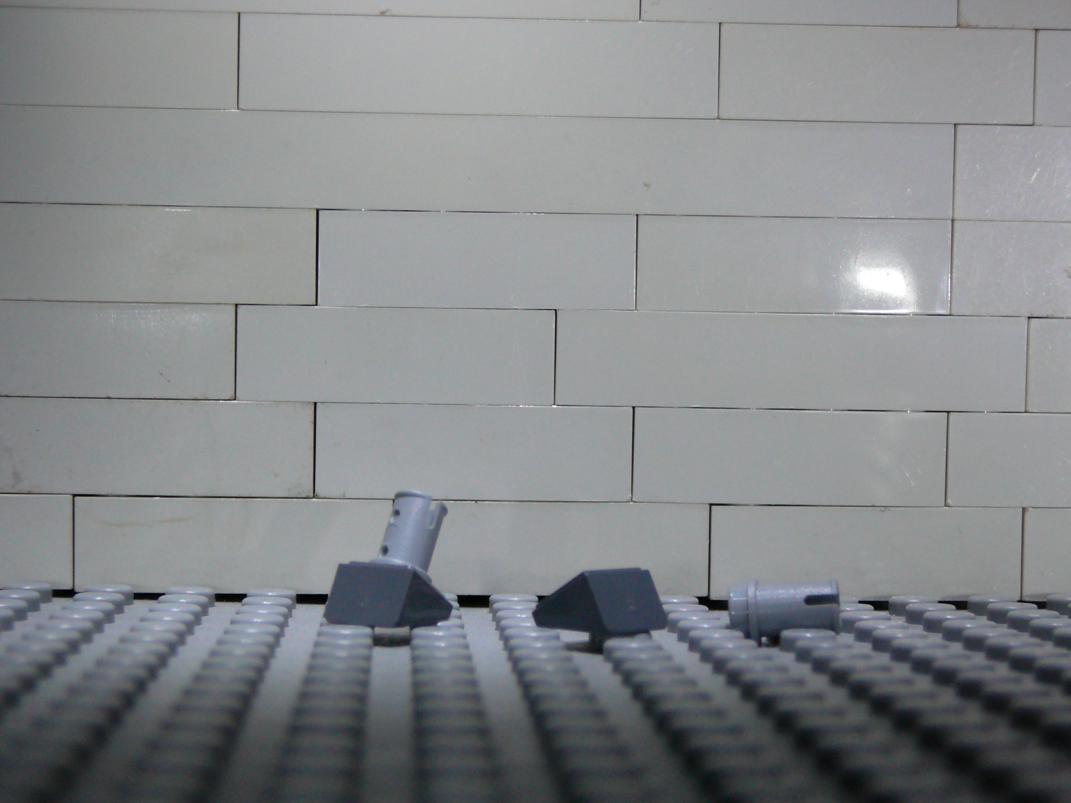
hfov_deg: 25.3
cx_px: 536
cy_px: 402
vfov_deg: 19.1
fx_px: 2382
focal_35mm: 77
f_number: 3.7
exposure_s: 1/30
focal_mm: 11.5
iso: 200
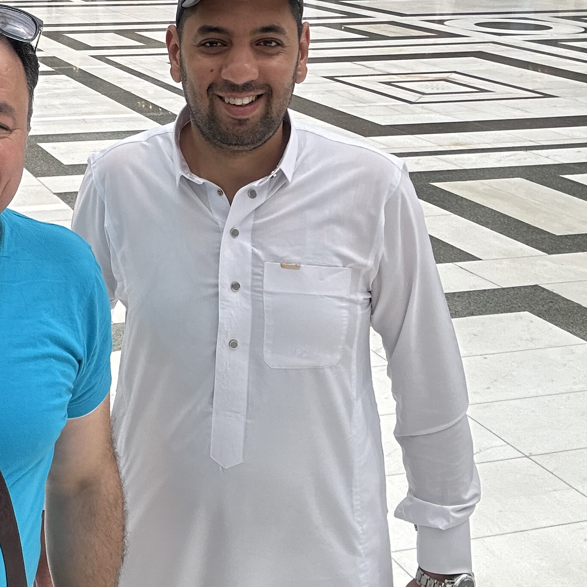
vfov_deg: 29.0
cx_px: 47
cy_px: 133
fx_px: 1113
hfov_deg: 28.3
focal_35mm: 58
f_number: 1.9
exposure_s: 1/167
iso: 25
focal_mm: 2.69
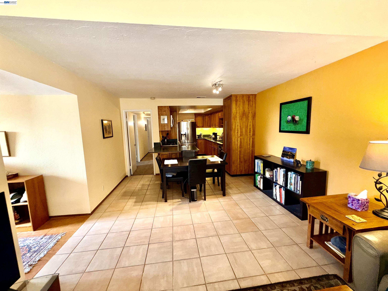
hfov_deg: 102.1
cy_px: 146
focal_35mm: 14
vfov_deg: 85.7
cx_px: 194
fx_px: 157
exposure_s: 1/60
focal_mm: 2.22
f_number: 2.2
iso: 100
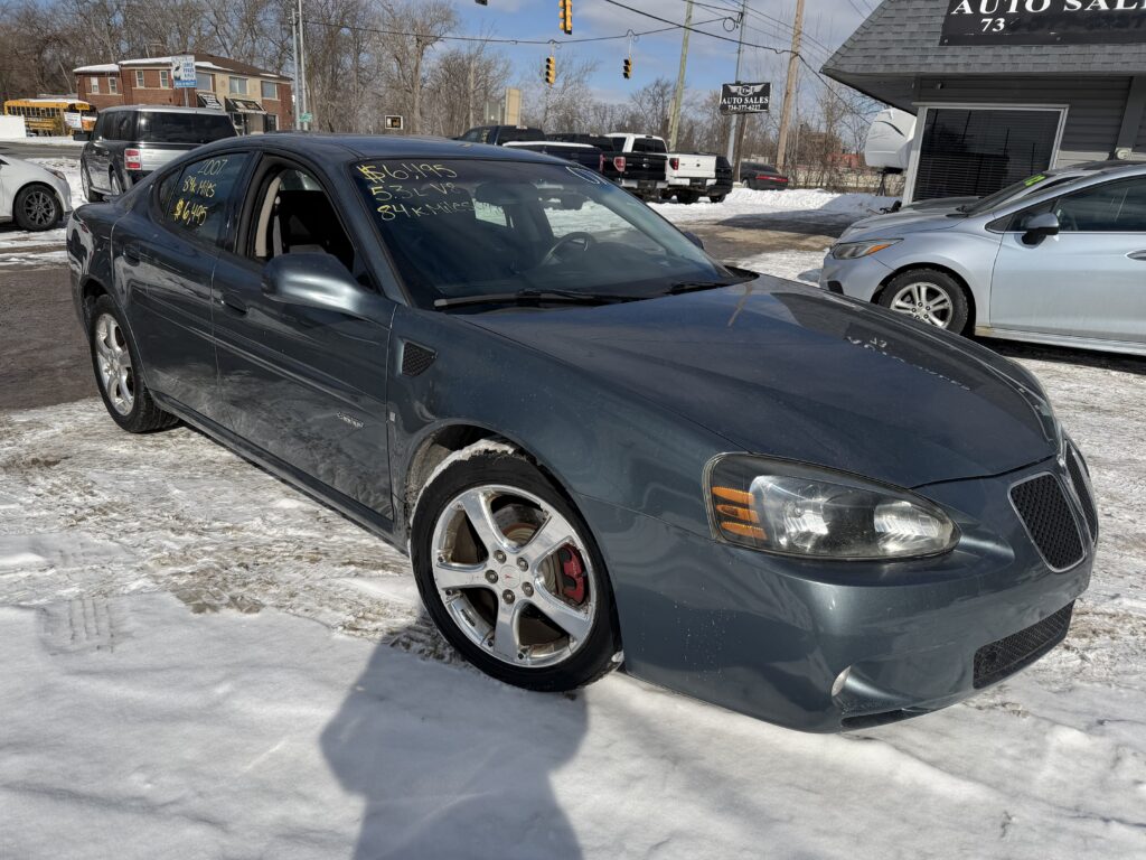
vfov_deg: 56.8
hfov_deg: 71.6
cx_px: 573
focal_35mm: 24
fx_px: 795
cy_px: 430
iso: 80
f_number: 1.78
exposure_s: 1/10309
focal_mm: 6.76
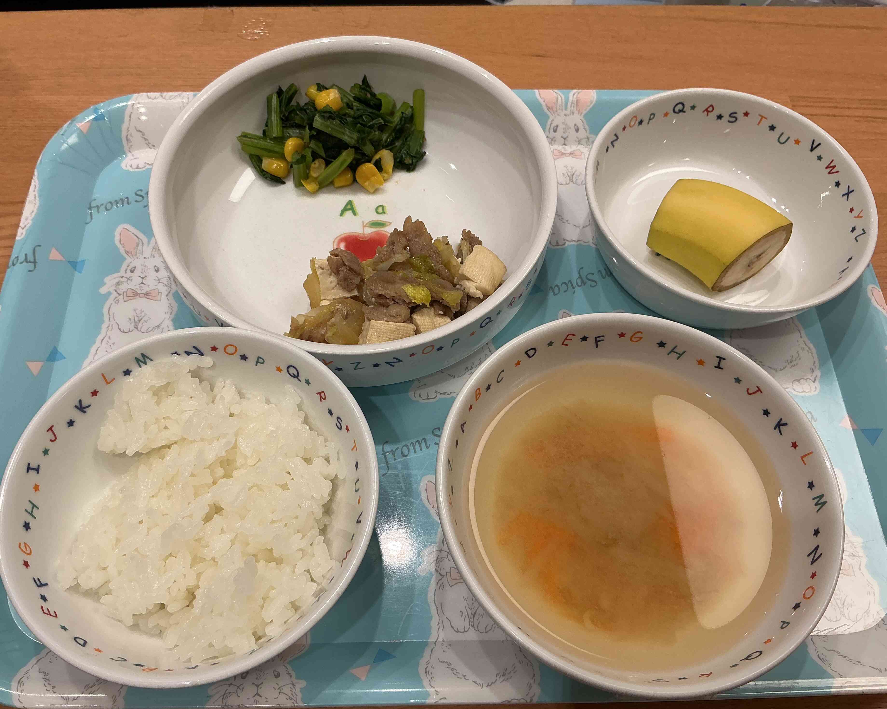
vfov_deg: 47.1
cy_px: 359
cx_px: 409
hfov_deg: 57.1
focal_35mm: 31
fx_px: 814
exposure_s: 1/120
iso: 20
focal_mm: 3
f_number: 1.8
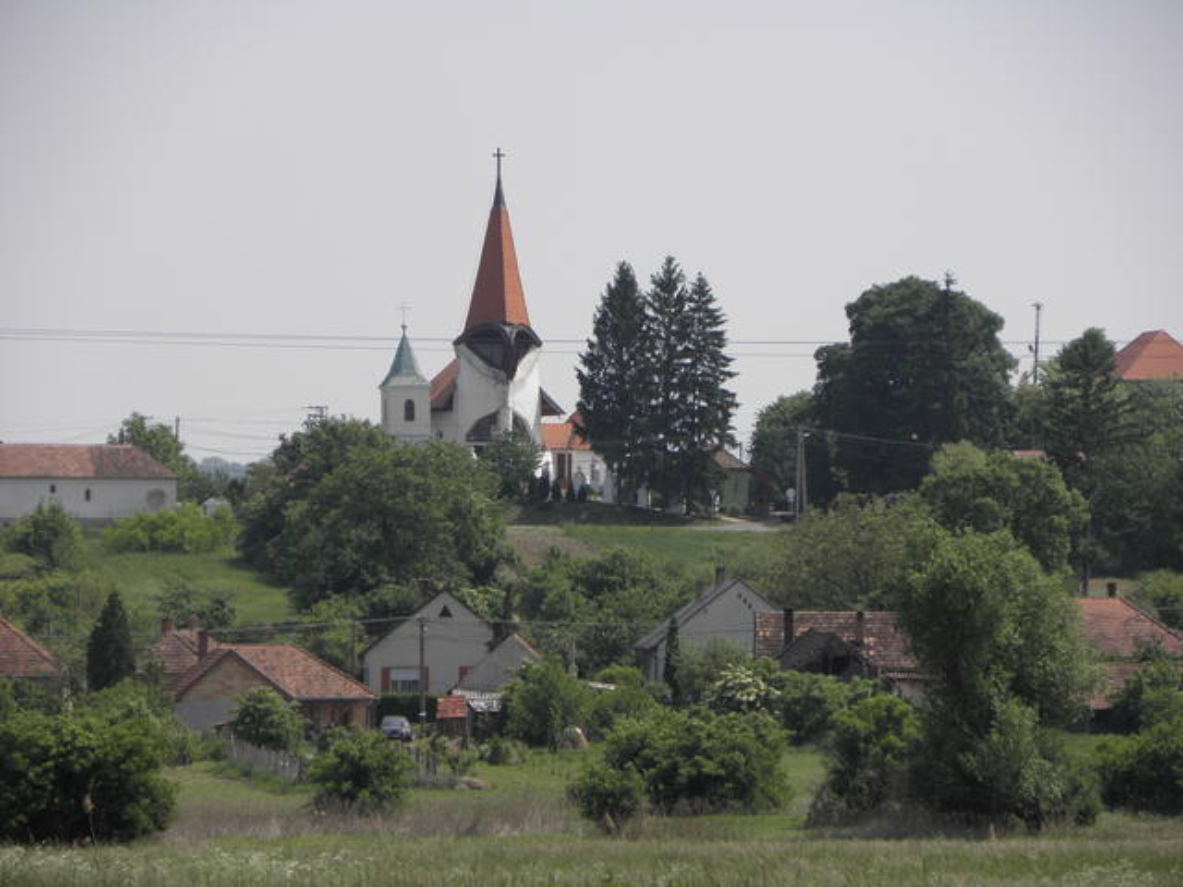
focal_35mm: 290
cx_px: 592
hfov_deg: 6.8
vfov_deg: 5.1
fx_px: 9911
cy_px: 444
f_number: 4.5
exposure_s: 1/640
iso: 64
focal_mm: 51.76
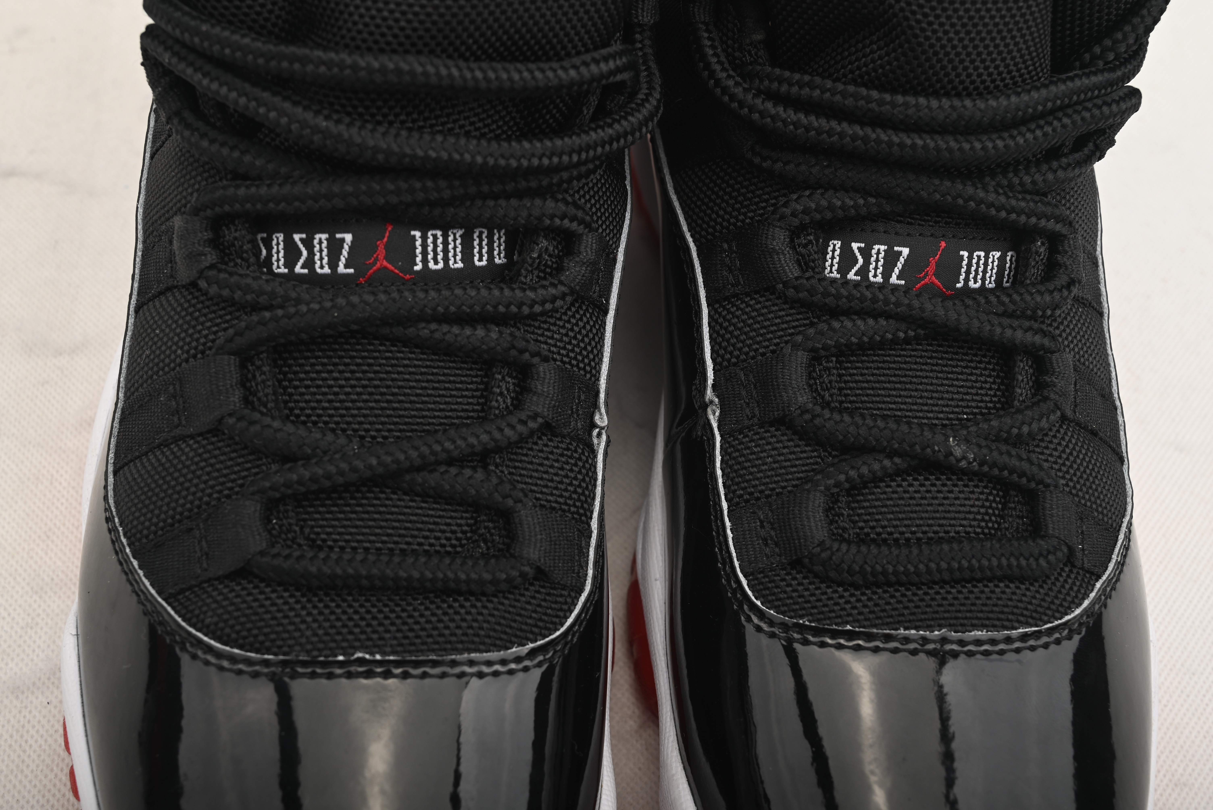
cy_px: 405
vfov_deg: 29.9
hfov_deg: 43.6
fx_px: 1517
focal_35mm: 45
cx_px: 606
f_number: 11
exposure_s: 1/200
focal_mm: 45
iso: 100
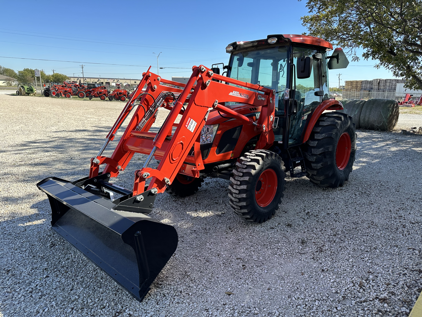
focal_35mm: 24
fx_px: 293
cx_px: 211
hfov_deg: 71.6
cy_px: 158
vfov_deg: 56.8
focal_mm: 6.86
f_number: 1.78
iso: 80
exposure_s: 1/1393
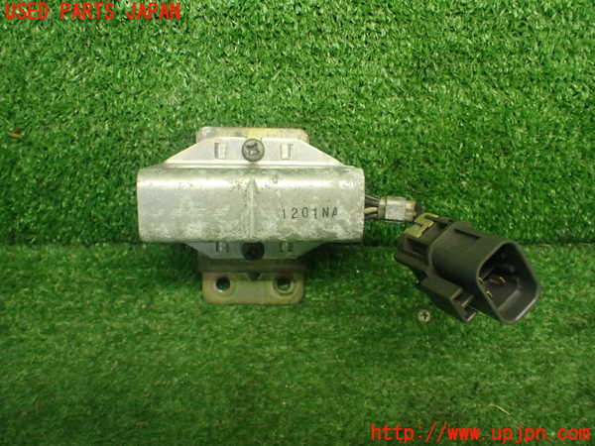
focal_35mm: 30
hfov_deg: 60.0
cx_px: 298
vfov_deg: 46.8
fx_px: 516
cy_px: 223
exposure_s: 1/125
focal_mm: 5.4
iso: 640
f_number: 2.3
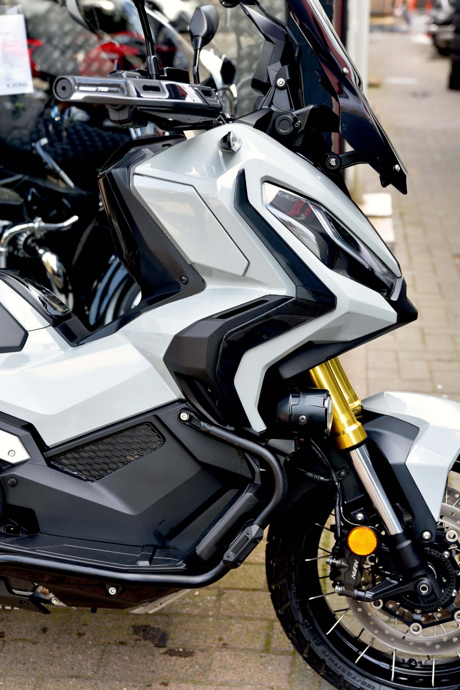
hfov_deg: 22.3
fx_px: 1169
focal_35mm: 61
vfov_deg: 32.9
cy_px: 340
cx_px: 228
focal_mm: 60
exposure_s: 1/60
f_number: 4
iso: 100
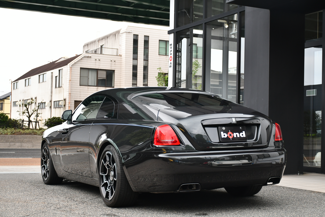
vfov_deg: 23.8
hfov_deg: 35.1
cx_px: 162
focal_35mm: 57
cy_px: 108
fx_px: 515
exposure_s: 1/60
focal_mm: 38
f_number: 4.2
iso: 640
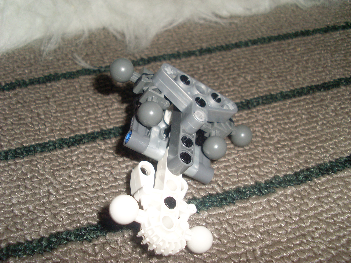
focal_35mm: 38
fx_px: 385
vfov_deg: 37.7
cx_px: 176
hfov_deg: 49.0
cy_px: 132
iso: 100
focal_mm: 6.3
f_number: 7.7
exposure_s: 1/45
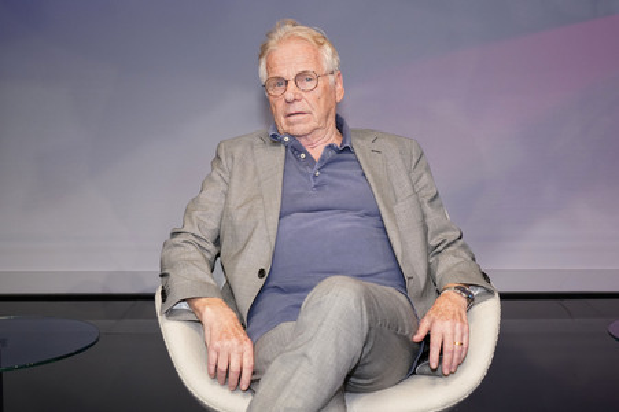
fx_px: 619
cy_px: 206
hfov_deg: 53.2
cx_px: 310
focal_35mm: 36
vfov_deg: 36.8
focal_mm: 36
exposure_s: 1/160
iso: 2000
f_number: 5
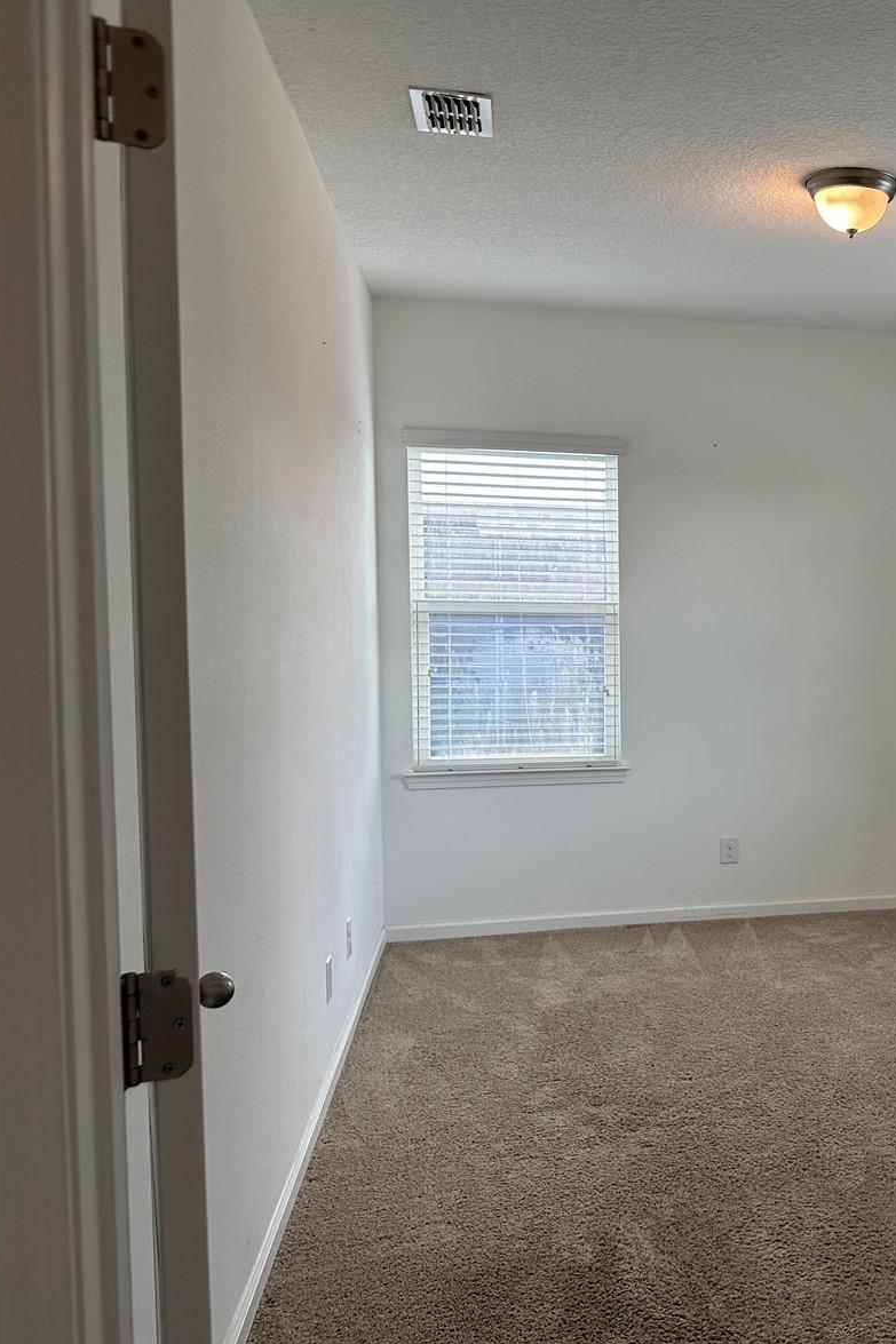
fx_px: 1270
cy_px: 677
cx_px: 848
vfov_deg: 55.8
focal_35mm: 34
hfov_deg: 35.9
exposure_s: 1/145
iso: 125
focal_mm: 6.86
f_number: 1.78
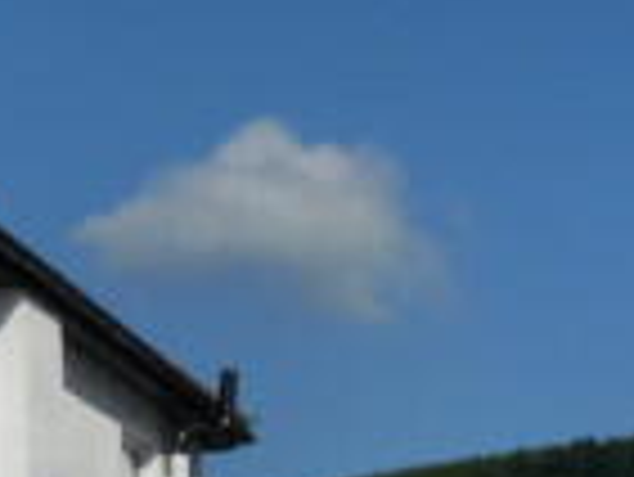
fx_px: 2805
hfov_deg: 12.1
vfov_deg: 9.5
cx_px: -402
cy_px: 623
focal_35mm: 153
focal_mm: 6.5
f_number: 8
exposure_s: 1/800
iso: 160
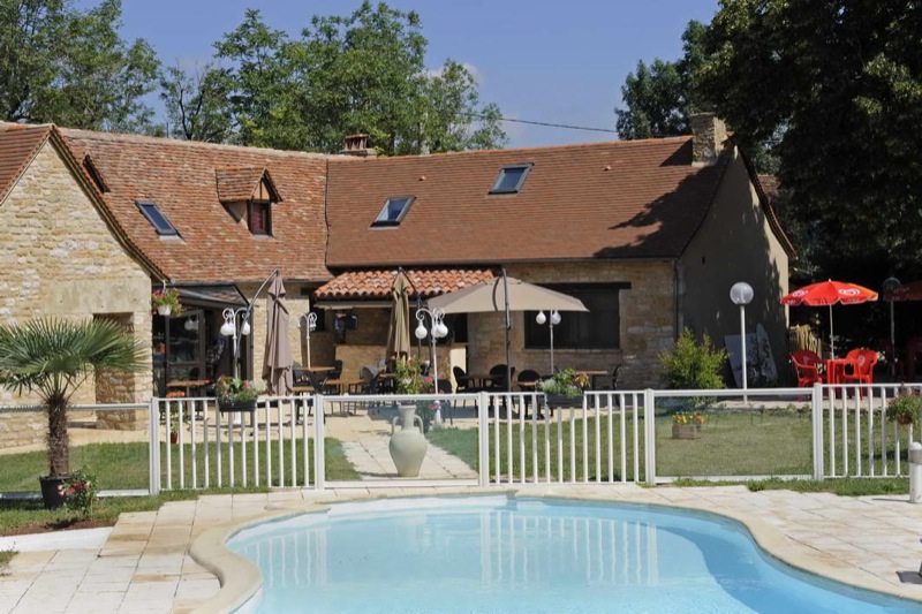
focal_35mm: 62
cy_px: 307
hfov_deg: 32.4
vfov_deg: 21.9
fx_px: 1587
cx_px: 461
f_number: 14
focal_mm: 62
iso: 200
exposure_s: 1/250
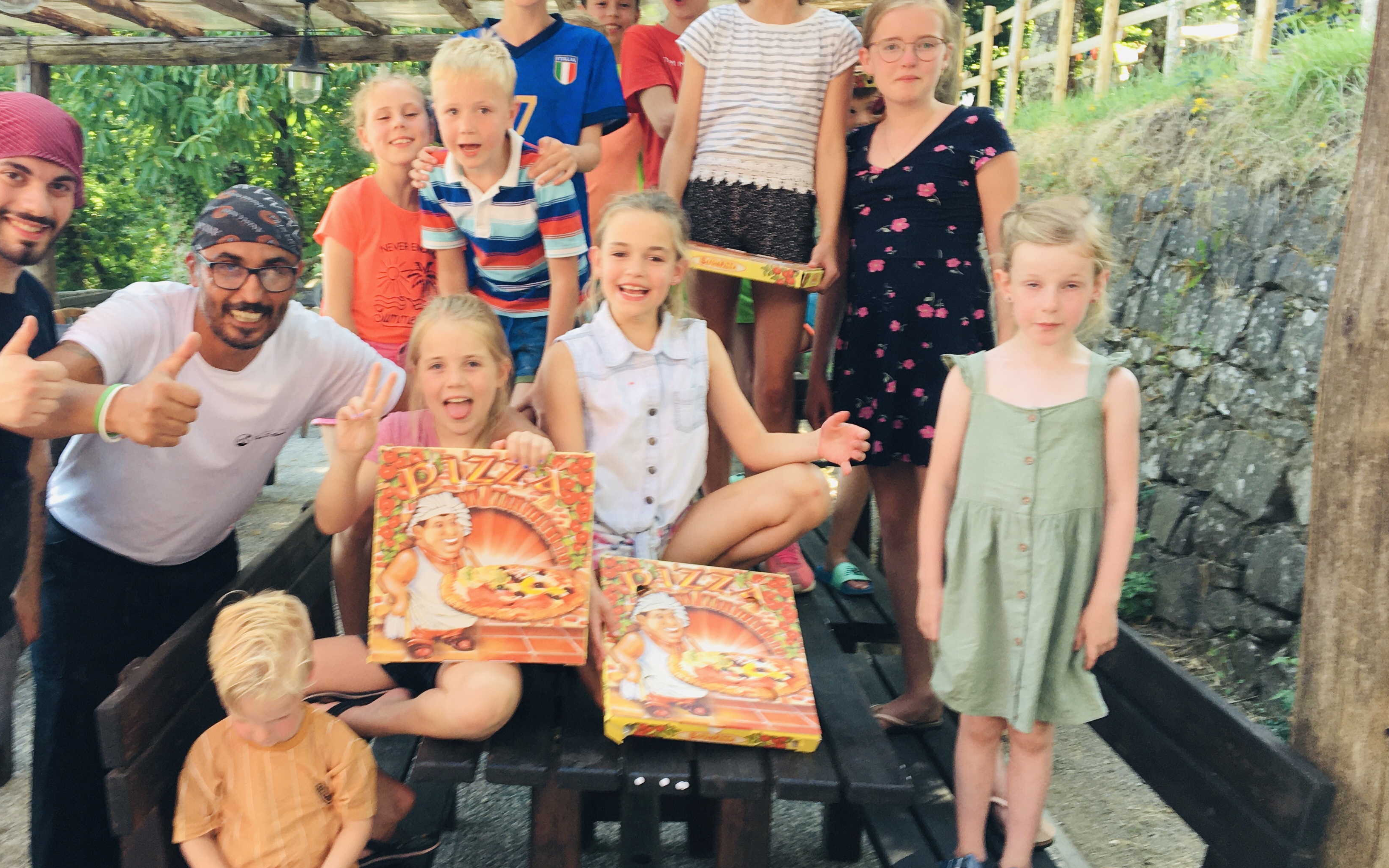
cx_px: 543
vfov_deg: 33.6
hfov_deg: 51.1
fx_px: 1439
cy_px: 412
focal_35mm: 38
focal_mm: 4.15
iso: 25
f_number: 2.2
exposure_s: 1/50
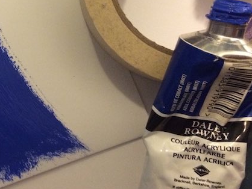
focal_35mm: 52
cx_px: 32
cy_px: 67
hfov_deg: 35.0
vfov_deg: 27.9
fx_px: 379
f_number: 2.2
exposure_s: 1/15
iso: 500
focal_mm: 4.15
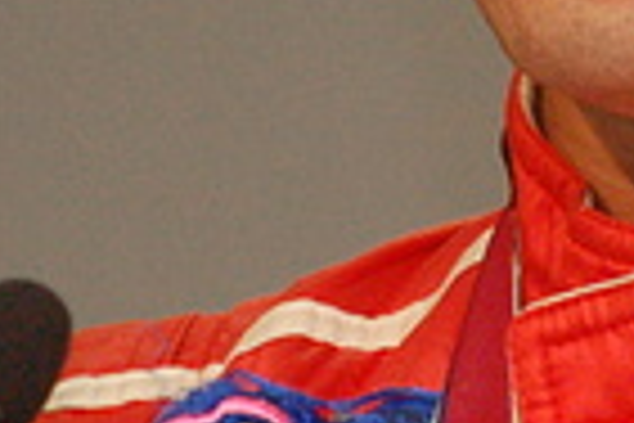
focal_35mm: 1540
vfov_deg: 0.9
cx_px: 526
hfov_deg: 1.3
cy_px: -176
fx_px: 27119
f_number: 8
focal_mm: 200
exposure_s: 1/60
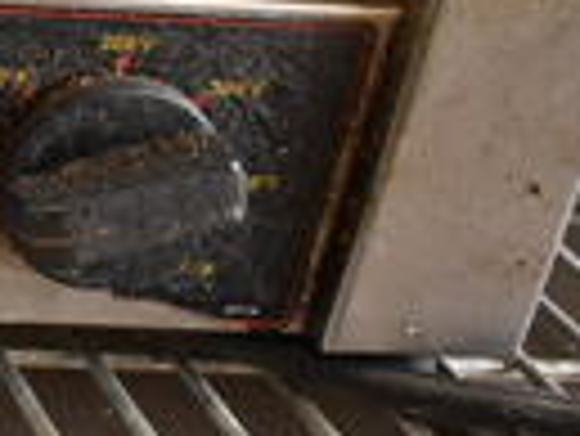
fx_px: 2063
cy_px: 103
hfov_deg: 13.2
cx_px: -679
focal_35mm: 123
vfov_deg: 12.0
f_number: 3.5
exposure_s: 1/30
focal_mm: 18
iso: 900
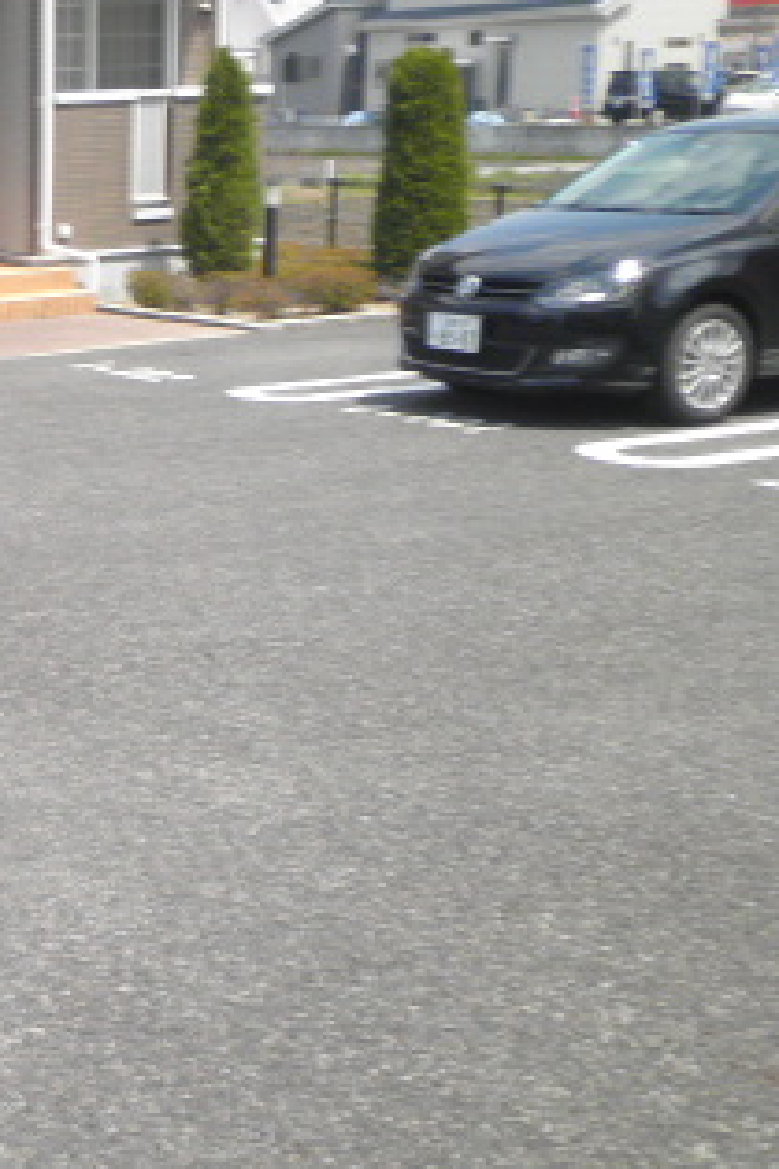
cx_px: -304
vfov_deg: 36.1
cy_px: 687
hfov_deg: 21.6
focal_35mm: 55
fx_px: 1785
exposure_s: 1/80
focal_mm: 4.7
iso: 64
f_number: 7.9
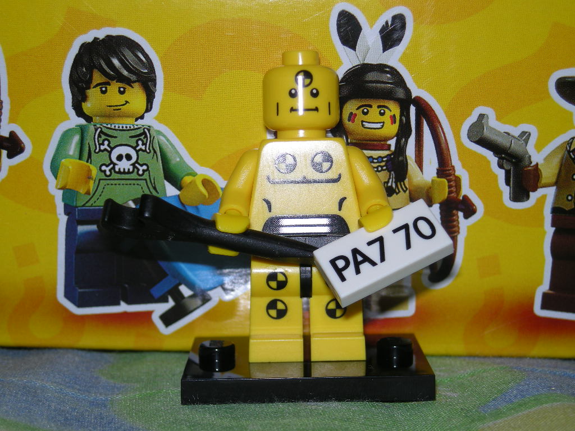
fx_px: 1262
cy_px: 216
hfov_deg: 25.7
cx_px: 288
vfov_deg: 19.4
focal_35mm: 76
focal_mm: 12.3
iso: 50
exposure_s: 1/60
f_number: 7.8
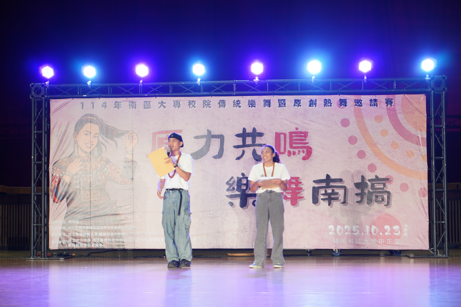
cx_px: 230
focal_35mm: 75
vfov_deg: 18.2
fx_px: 960
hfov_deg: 27.0
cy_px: 154
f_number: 5.6
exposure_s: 1/15
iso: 200
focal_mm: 50
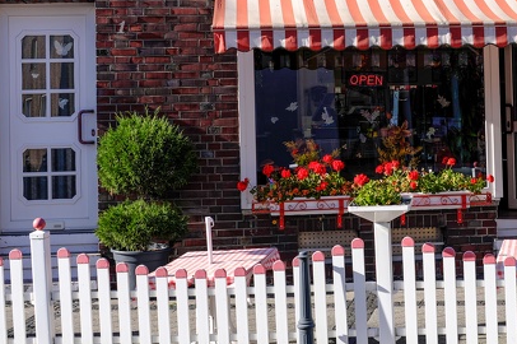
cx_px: 433
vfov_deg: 16.9
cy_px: 72
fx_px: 1148
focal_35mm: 80
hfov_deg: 24.9
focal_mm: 27
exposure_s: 1/640
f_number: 4
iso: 160
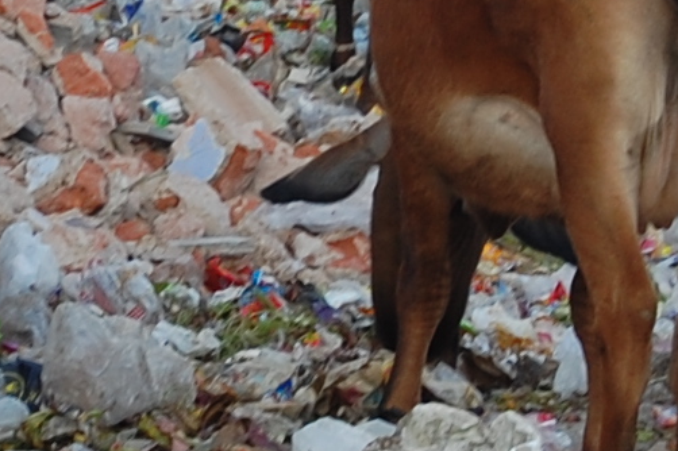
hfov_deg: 4.2
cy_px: 66
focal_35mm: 494
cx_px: -43
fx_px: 9297
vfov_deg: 2.8
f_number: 5.6
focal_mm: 55
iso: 200
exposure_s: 1/100
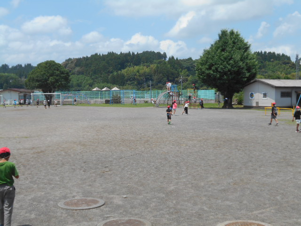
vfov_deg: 29.1
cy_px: 113
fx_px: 435
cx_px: 150
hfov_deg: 38.2
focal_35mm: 50
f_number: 4.5
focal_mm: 8.8
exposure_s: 1/800
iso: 80
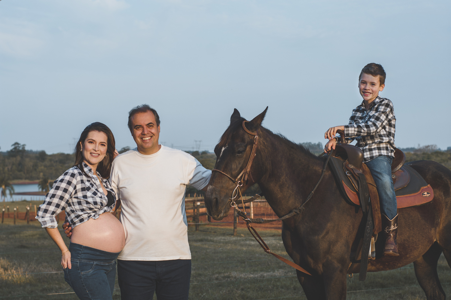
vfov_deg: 18.2
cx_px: 226
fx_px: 940
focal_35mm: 75
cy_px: 150
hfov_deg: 27.0
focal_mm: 50
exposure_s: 1/640
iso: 100
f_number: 4
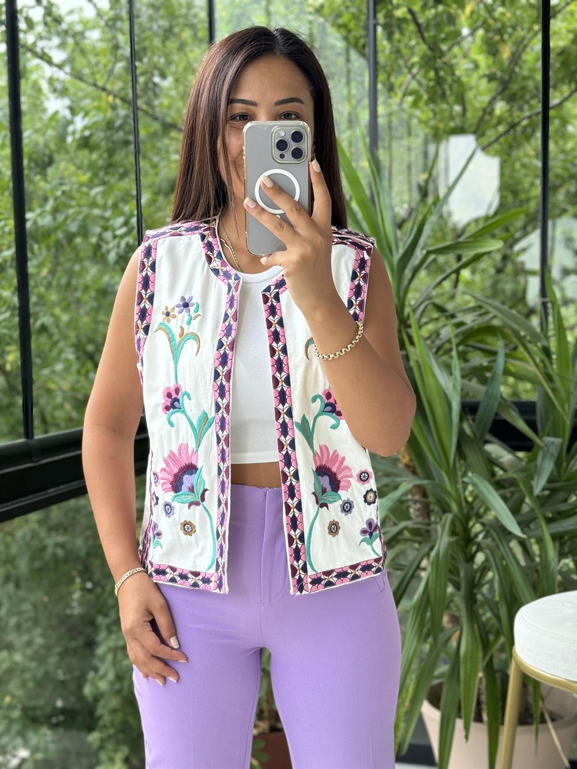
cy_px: 384
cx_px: 288
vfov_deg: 39.7
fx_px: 1067
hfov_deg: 30.3
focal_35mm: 48
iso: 64
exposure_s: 1/203
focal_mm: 6.76
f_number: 1.78
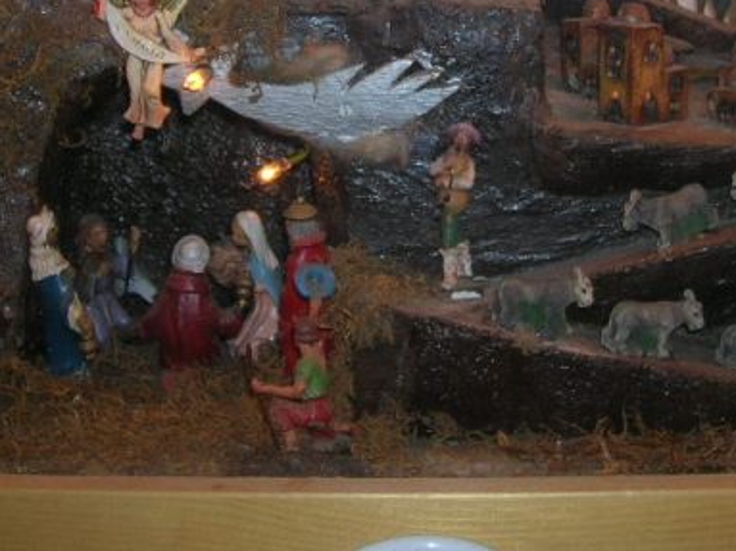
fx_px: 1509
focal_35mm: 71
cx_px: 396
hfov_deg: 27.4
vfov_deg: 20.3
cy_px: 54
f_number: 2.9
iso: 50
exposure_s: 1/60.1
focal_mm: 5.7
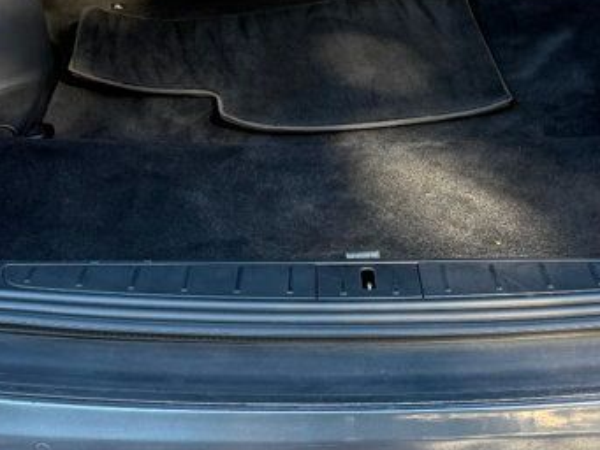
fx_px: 1248
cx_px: 378
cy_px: 146
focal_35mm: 72
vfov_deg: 20.4
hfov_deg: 26.9
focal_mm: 6.76
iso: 125
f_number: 1.78
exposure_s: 1/234
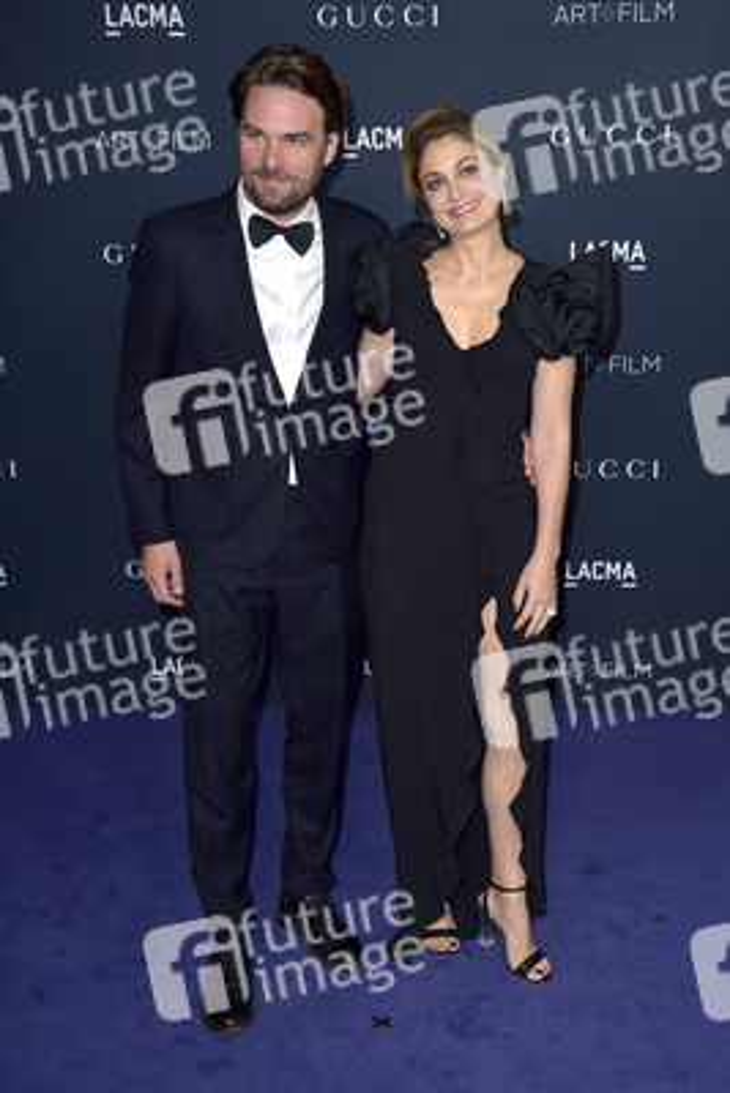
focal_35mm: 48
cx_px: 365
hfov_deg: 28.1
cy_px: 546
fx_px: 1459
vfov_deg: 41.1
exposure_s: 1/250
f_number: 6.3
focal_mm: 48
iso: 500
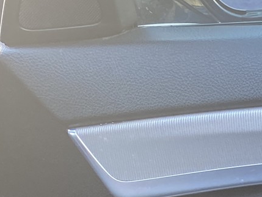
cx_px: 556
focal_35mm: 124
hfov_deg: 13.2
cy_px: 368
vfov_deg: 11.1
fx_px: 939
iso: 125
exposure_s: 1/102
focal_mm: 4.25
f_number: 1.8
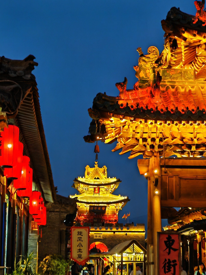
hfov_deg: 16.6
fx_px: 706
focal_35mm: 89
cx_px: 92
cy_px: 163
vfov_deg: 22.0
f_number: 2.4
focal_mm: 8.67
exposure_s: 1/33
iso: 1250
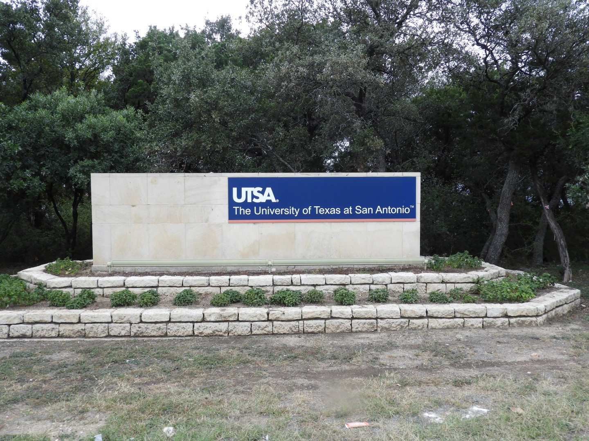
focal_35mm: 30
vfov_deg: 46.8
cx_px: 294
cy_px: 220
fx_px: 510
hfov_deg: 60.0
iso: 100
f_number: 3.5
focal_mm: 5.4
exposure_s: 1/30
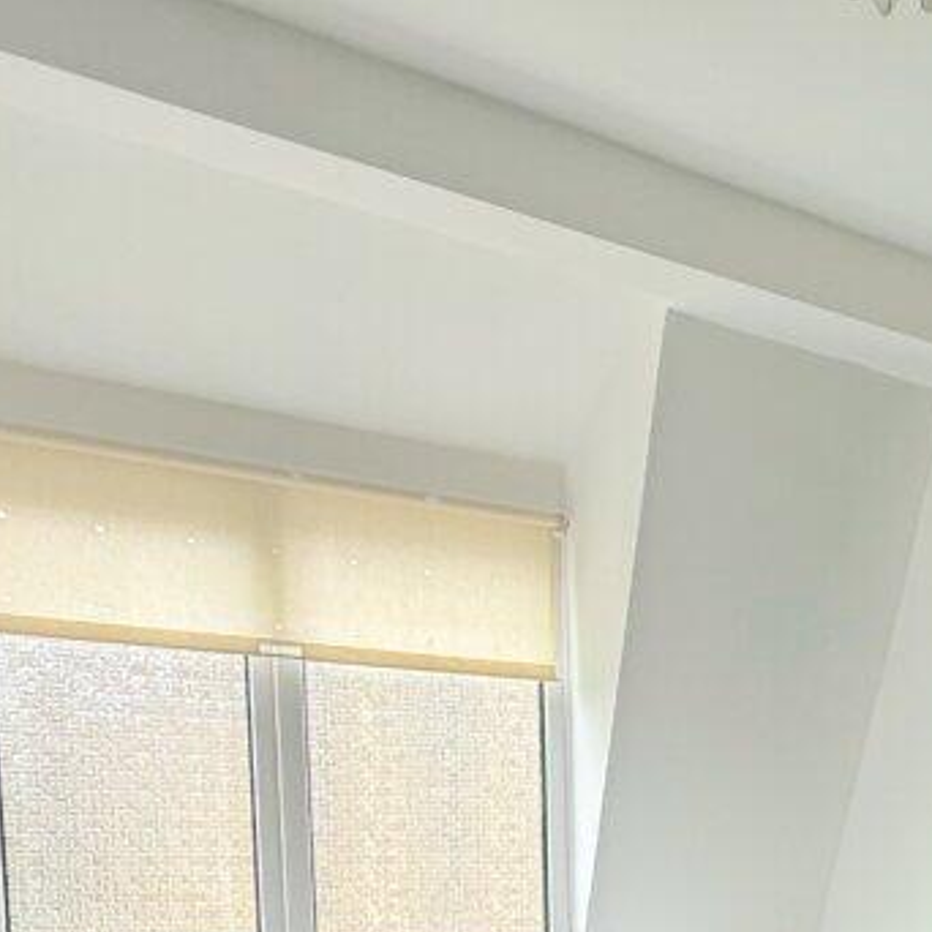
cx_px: 839
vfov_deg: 39.1
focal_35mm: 37
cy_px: 957
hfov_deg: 41.4
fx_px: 1127
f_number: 2.2
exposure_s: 1/157
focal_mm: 2.22
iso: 50
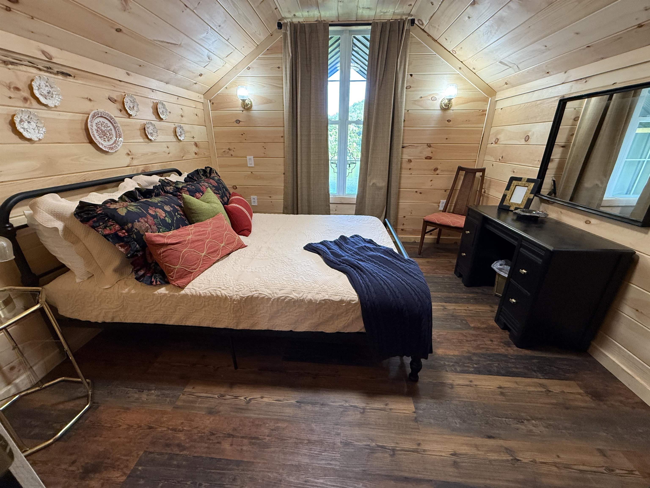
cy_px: 244
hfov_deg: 102.1
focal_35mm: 14
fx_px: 263
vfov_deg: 85.7
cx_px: 325
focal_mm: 2.22
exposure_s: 1/60
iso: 320
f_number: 2.2
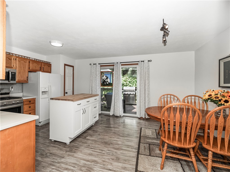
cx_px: 115
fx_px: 93
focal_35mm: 14
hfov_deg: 102.1
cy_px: 86
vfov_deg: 85.7
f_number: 6.3
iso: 640
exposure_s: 1/250
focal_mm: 7
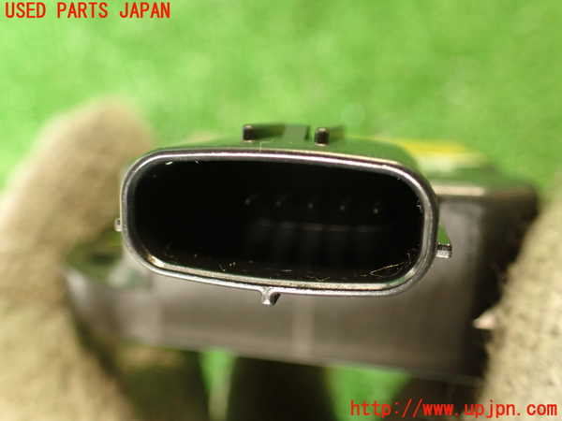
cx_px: 281
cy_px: 210
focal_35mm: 32
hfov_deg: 56.8
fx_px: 520
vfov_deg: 44.2
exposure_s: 1/30
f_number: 2.4
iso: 500
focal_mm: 5.79
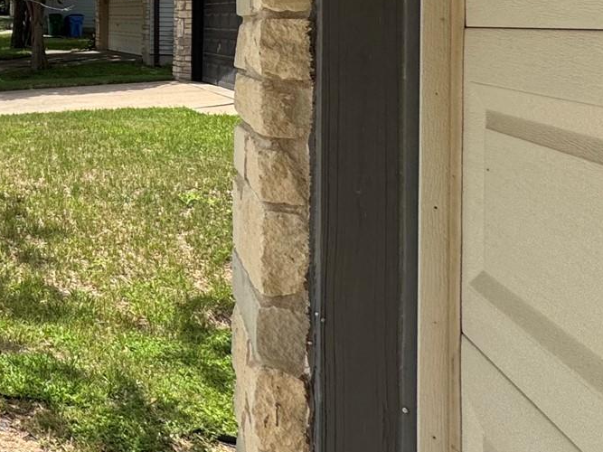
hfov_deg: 28.1
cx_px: -313
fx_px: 749
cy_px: 3
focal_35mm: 43
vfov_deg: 31.2
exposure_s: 1/1420
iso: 40
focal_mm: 2.22
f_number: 2.2
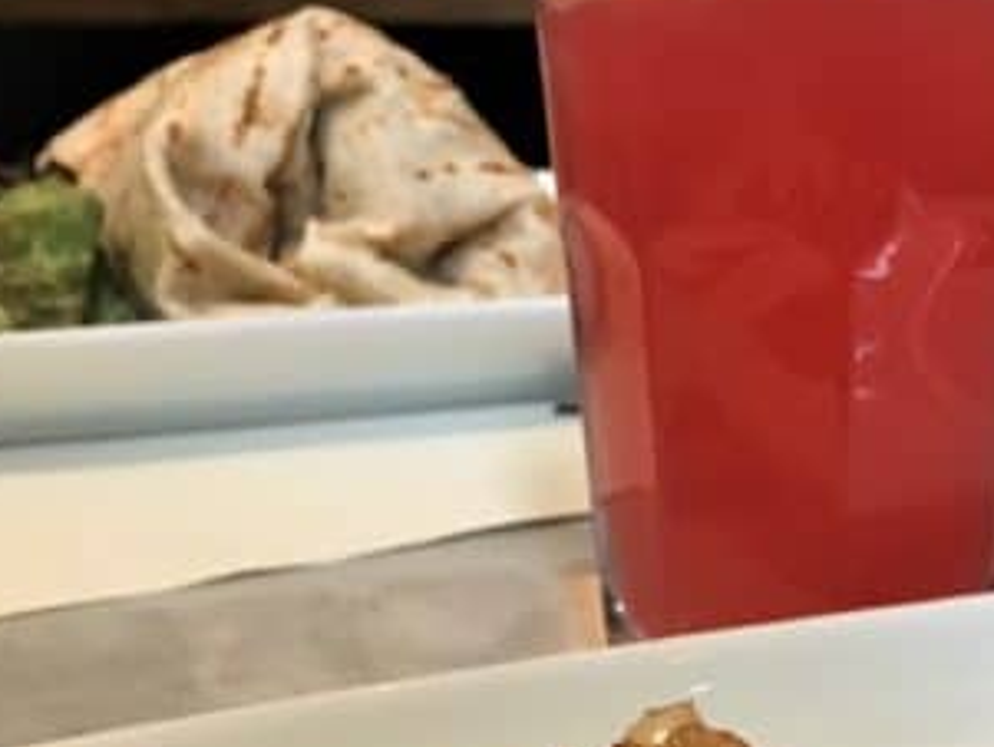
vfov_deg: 18.8
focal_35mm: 77
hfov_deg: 24.5
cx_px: 928
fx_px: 2212
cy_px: 678
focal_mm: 4.15
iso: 250
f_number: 2.2
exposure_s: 1/33
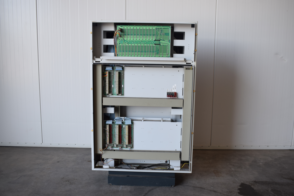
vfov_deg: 40.0
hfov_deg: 57.2
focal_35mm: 33
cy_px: 98
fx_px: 269
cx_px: 147
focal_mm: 22
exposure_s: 1/125
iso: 400
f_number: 5.6
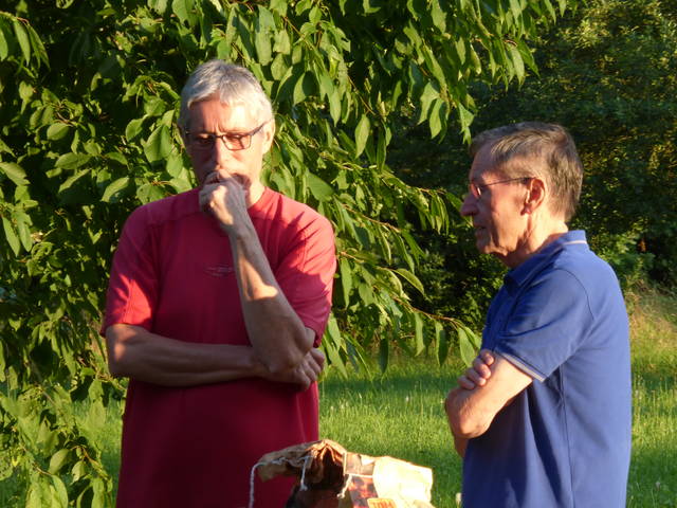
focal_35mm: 193
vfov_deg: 7.7
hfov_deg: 10.2
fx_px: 3775
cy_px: 254
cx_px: 338
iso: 125
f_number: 5.4
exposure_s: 1/80
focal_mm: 31.3
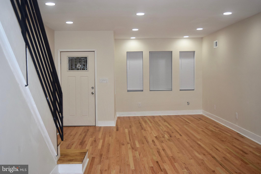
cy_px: 87
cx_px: 130
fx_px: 272
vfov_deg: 35.5
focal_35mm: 38
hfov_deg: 51.3
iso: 800
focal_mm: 25
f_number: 4.5
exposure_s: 1/100
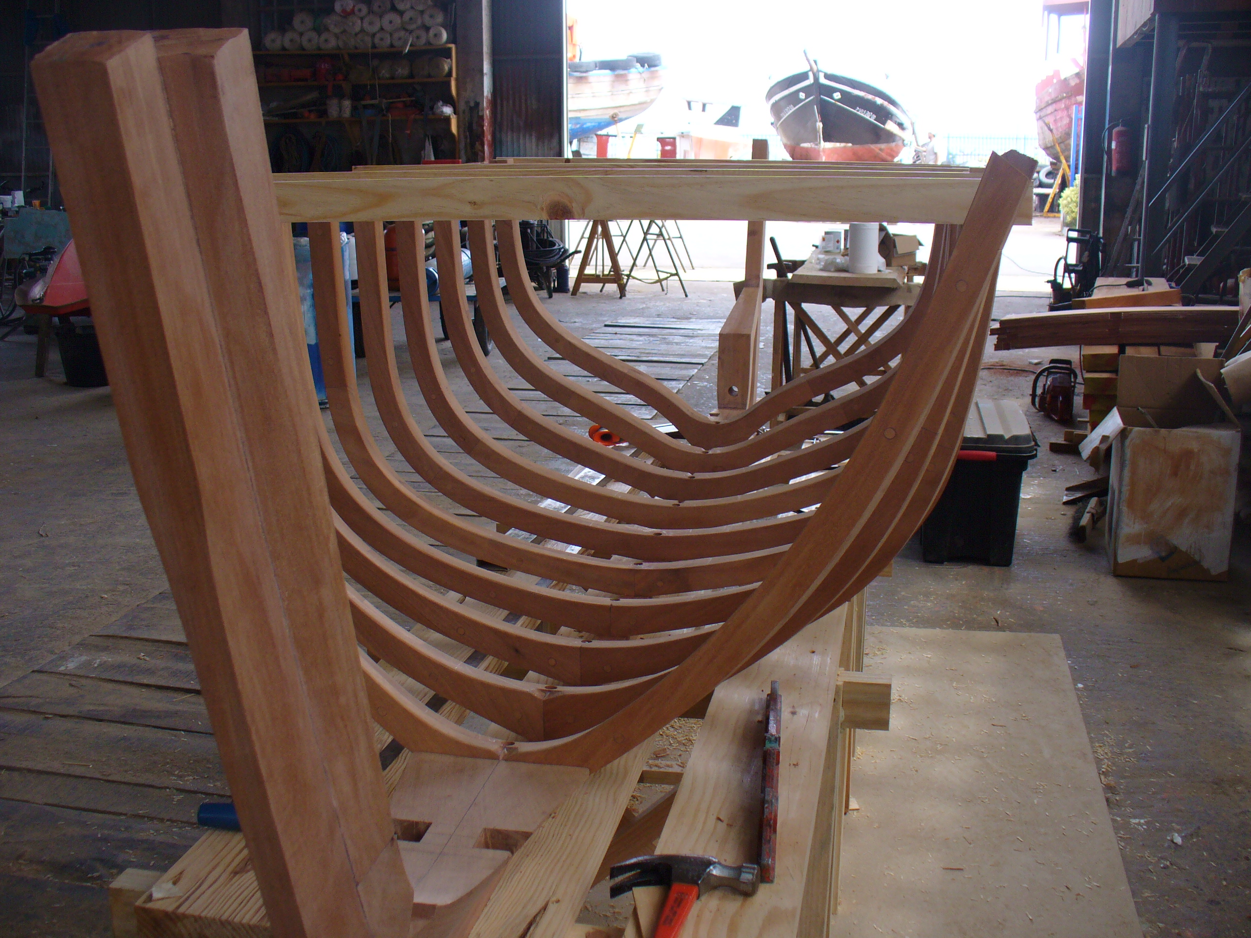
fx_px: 1337
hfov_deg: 50.1
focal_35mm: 37
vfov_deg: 38.7
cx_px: 626
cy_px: 469
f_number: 2.8
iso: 80
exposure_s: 1/160
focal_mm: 6.1
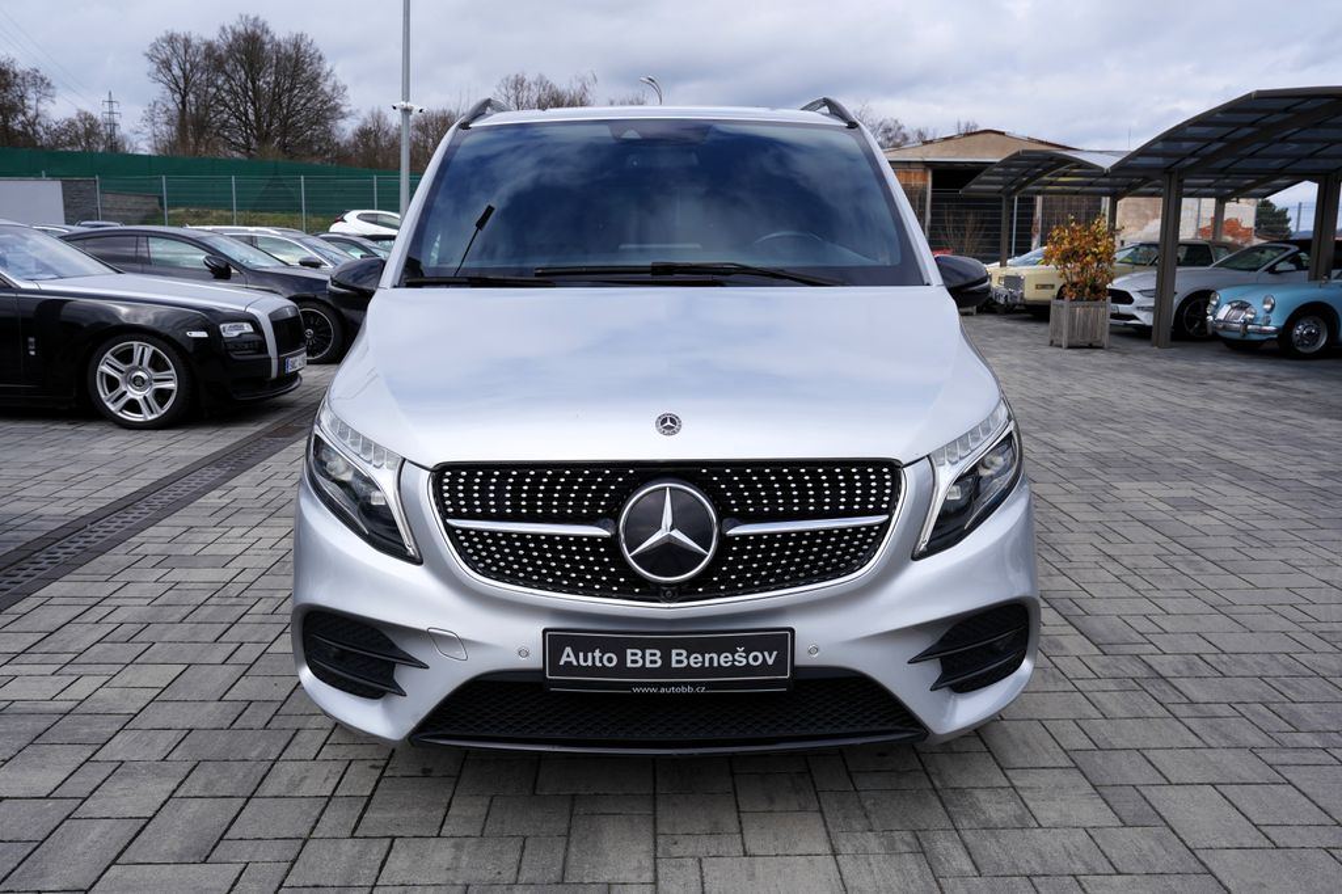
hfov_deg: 61.9
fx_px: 1118
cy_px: 447
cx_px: 671
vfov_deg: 43.6
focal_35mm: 30
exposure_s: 1/320
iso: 100
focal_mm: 30
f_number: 8
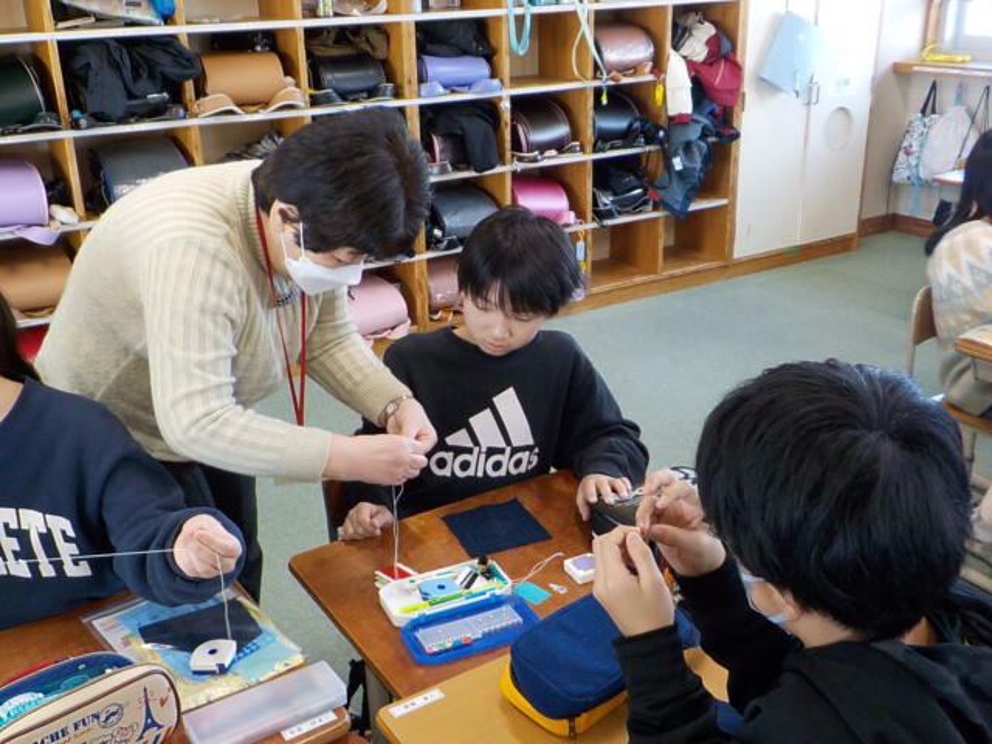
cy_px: 372
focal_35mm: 30
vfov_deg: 46.8
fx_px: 860
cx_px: 496
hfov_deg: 60.0
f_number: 3.3
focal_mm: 4.1
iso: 200
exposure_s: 1/50
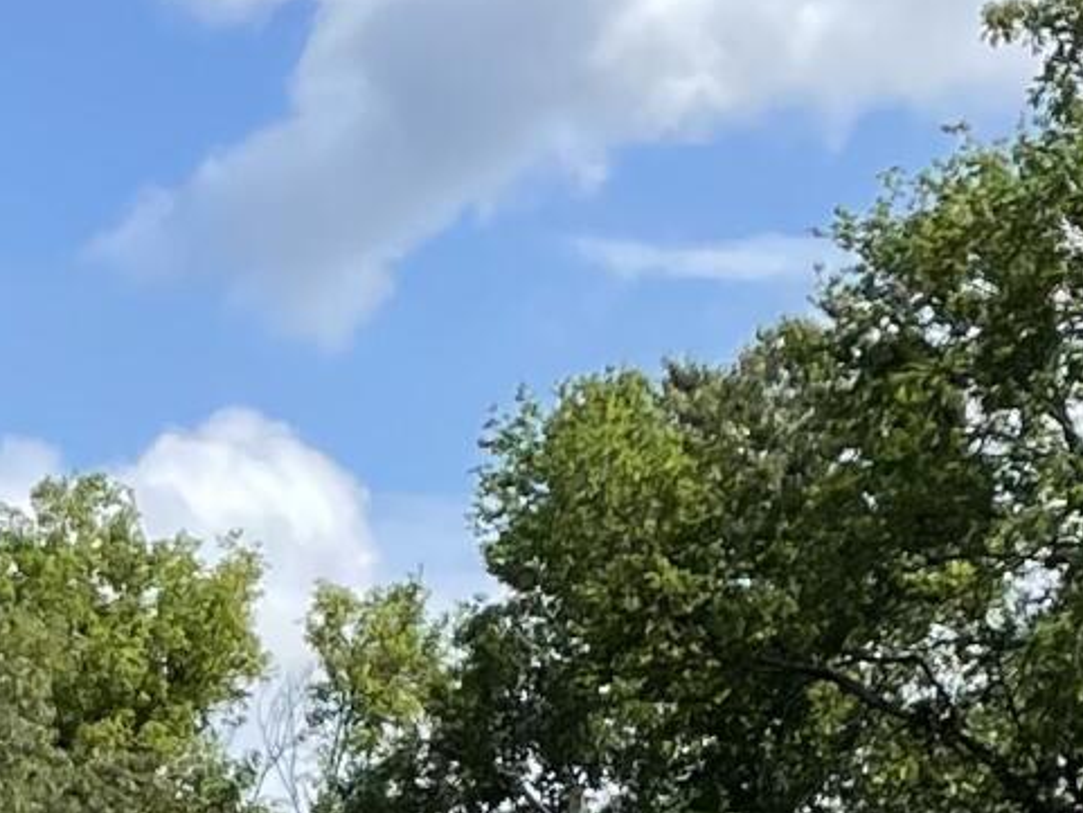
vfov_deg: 8.4
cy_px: 1980
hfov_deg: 11.9
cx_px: -304
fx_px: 5070
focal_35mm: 162
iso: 32
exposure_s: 1/2132
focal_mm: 4.2
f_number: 1.6
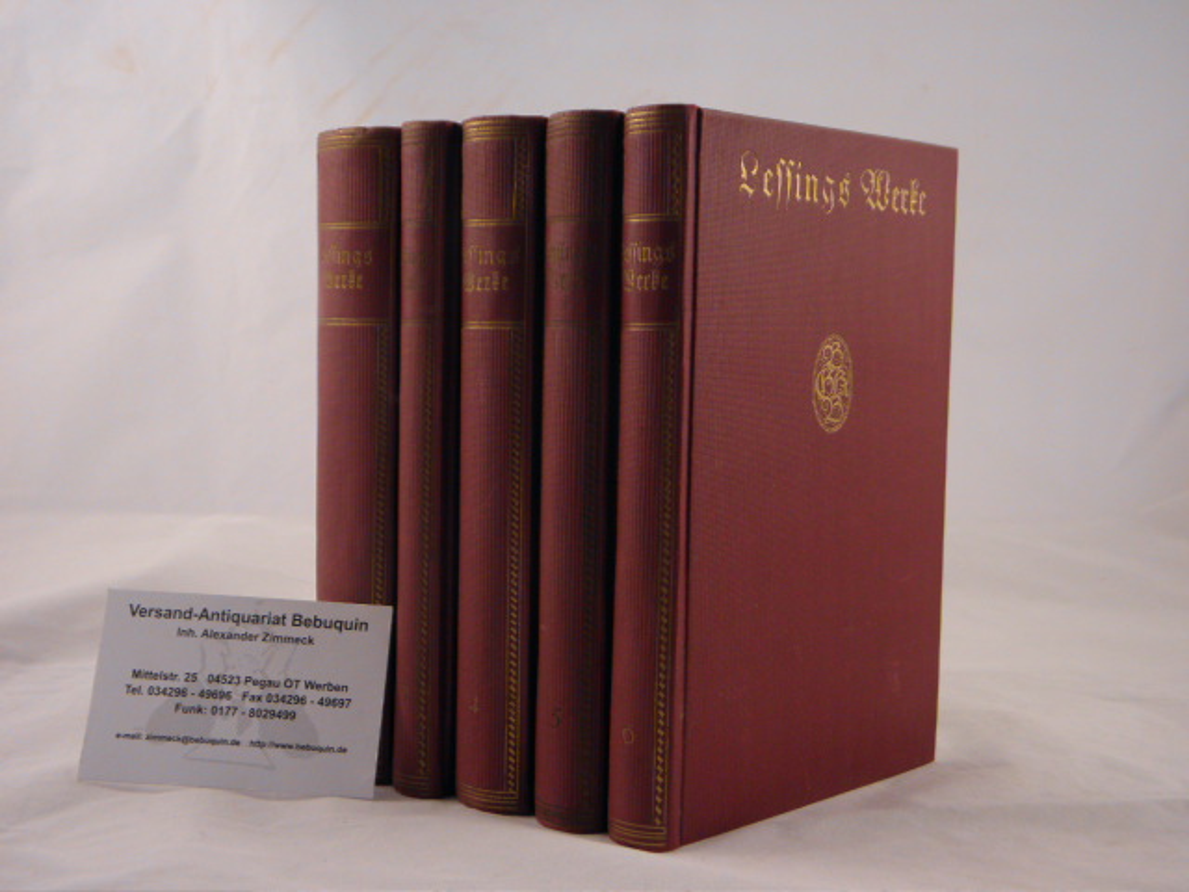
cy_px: 446
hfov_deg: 42.9
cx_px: 594
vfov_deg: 32.9
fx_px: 1511
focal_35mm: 44
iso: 100
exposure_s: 1/60
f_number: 3.9
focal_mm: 7.9
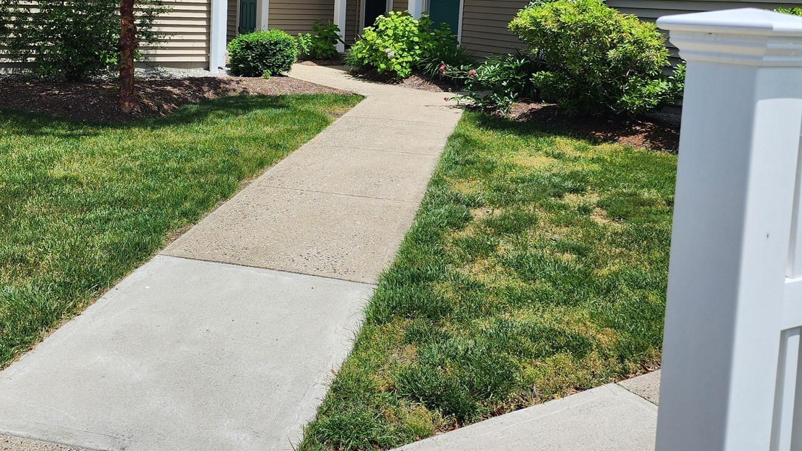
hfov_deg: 51.0
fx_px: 829
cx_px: 292
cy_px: 68
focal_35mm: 39
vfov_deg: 29.5
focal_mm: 6.4
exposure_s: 1/1076
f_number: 1.8
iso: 12
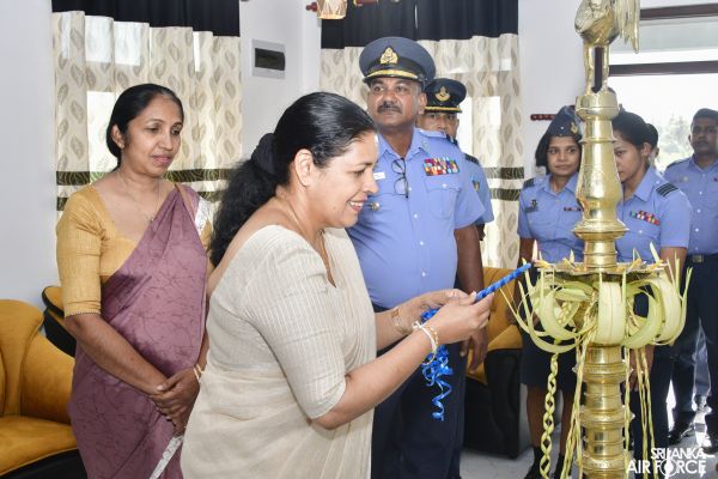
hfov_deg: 46.4
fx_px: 838
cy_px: 240
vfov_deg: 31.9
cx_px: 359
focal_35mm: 42
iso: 1250
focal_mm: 28
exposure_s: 1/250
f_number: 10
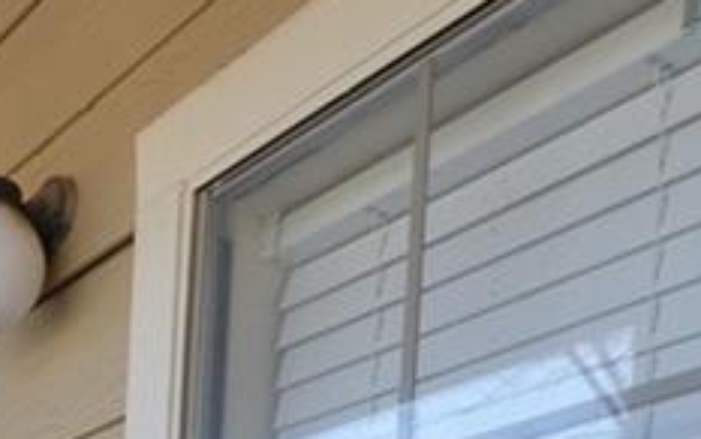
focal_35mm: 67
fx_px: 1281
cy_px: 816
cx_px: -138
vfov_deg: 16.1
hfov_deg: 27.1
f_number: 5.6
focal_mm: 10
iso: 140
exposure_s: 1/60
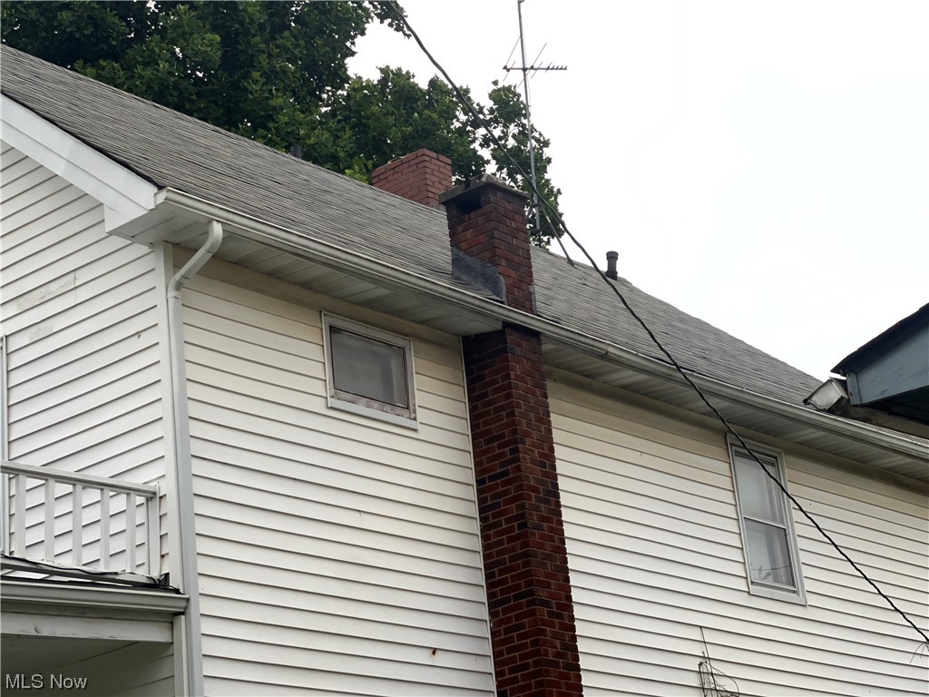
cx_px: 464
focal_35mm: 77
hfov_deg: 25.3
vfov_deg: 19.1
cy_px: 348
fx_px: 2066
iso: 32
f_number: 2.8
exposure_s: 1/664
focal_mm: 9
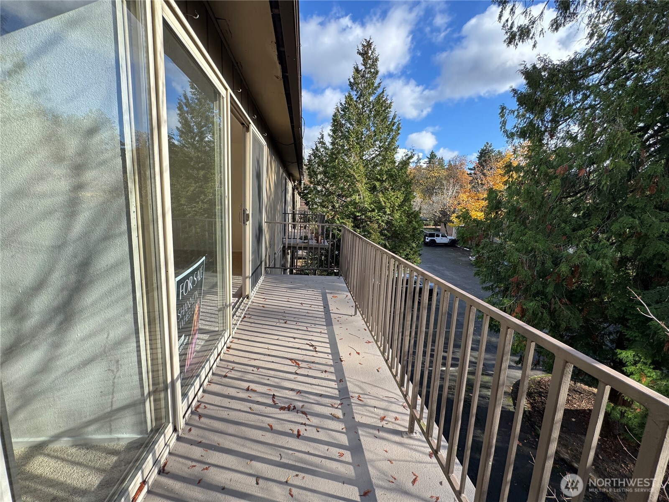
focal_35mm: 14
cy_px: 251
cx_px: 334
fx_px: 271
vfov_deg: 85.7
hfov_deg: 102.1
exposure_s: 1/340
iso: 40
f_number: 2.2
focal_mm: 2.22
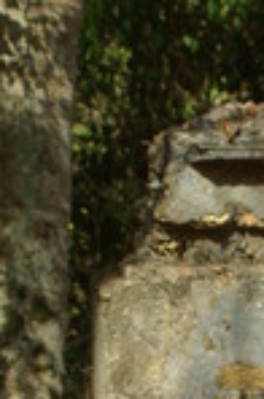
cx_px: 374
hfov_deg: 5.6
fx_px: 2696
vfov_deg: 8.4
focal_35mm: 244
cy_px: 469
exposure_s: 1/180
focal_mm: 50
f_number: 6.7
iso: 100
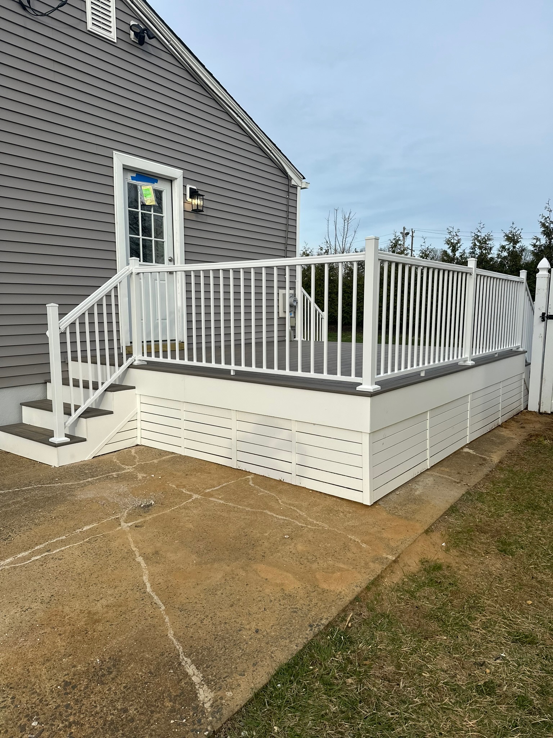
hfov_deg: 56.8
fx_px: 511
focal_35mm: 24
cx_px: 276
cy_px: 369
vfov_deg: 71.6
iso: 80
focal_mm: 6.86
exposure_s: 1/2525
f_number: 1.78
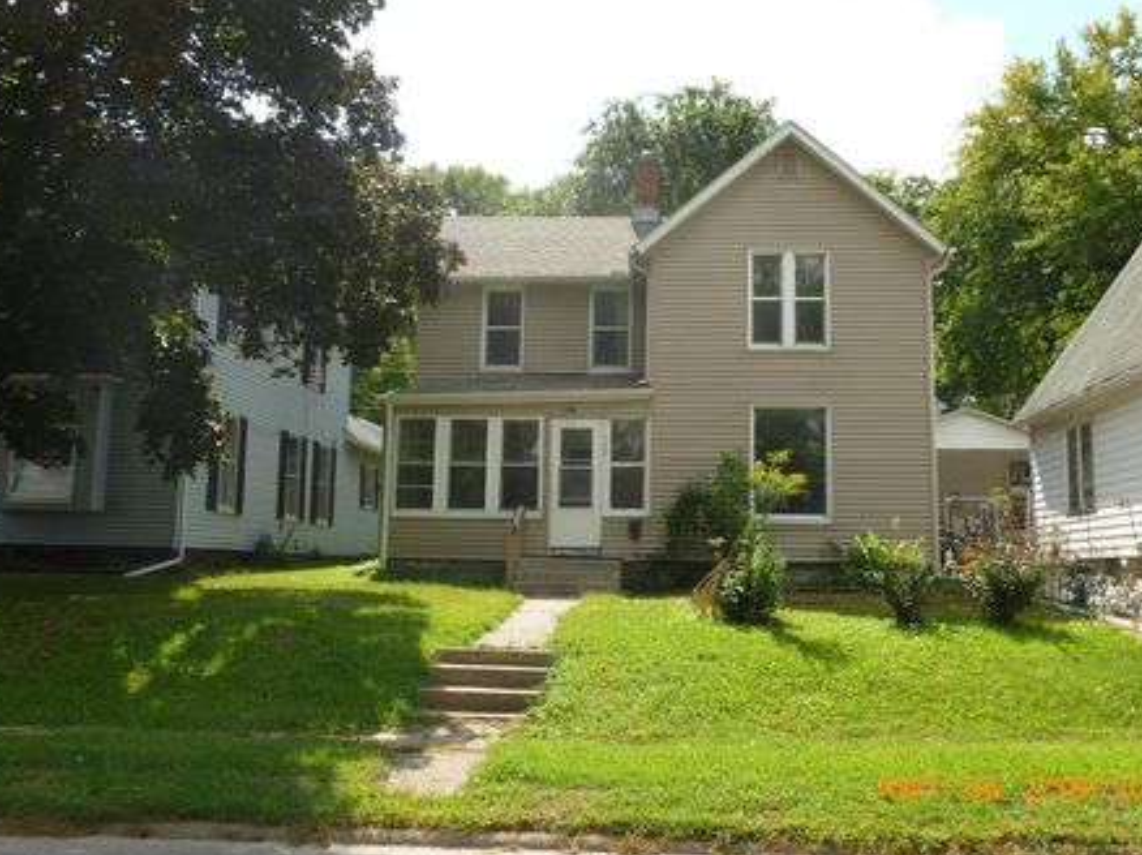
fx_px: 1055
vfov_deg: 44.1
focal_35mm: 32
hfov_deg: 56.8
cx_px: 613
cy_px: 398
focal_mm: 5
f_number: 3.3
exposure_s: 1/500
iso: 100
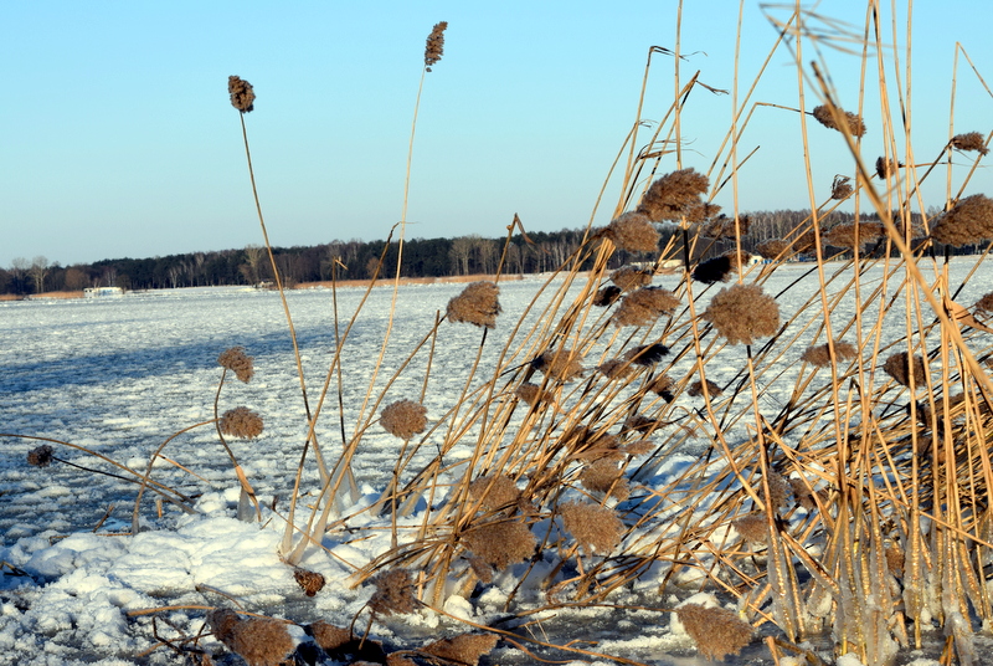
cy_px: 333
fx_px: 2279
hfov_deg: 24.6
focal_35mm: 82
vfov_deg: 16.6
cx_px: 496
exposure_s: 1/500
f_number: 11
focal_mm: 55
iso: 280
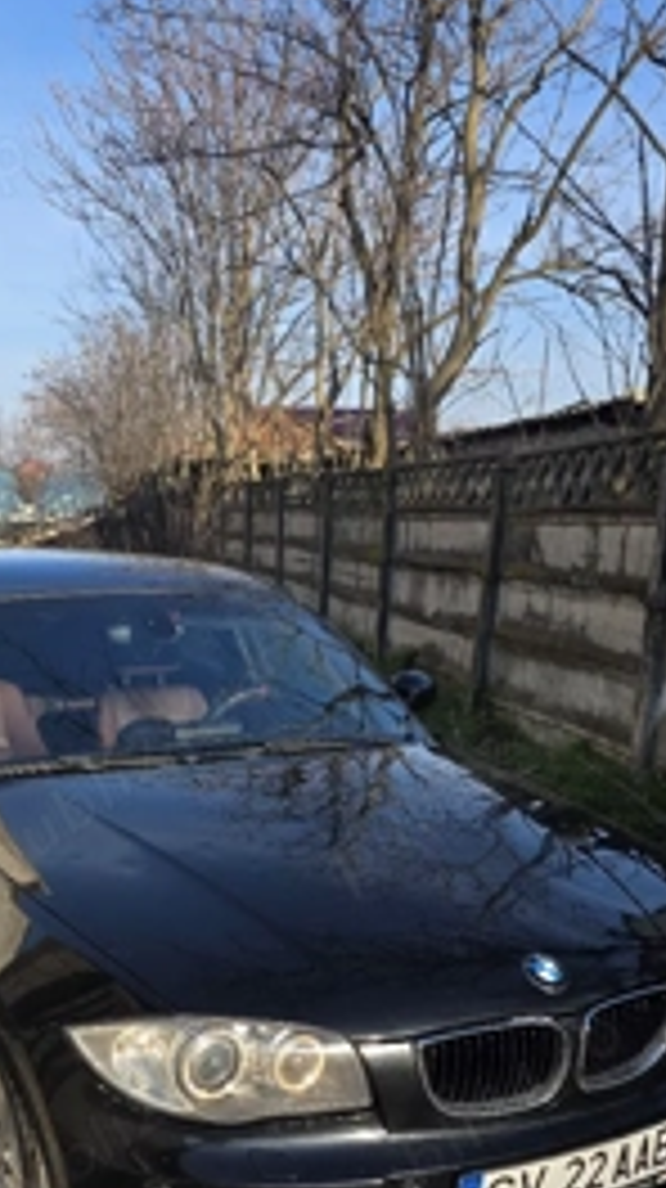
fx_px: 1196
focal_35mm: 38
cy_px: 828
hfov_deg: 30.9
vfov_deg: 51.4
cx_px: 216
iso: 80
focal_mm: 6.3
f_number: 1.7
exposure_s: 1/3333
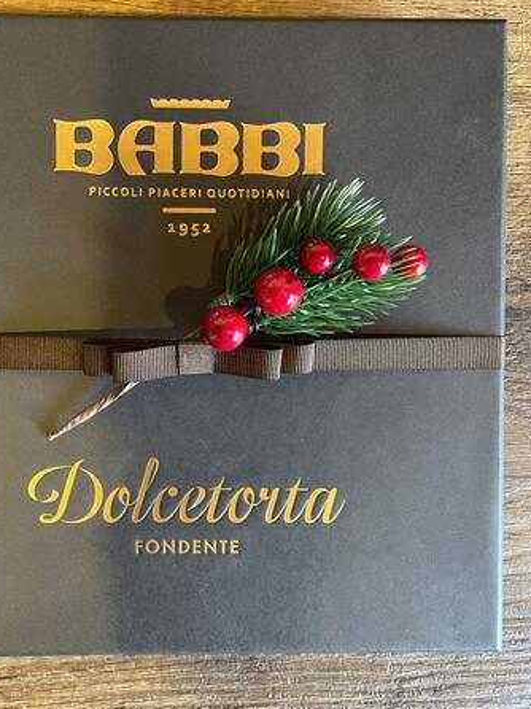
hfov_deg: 40.3
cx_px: 186
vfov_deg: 52.6
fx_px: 717
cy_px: 331
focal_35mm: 35
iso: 400
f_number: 1.6
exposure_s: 1/50
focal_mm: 4.2
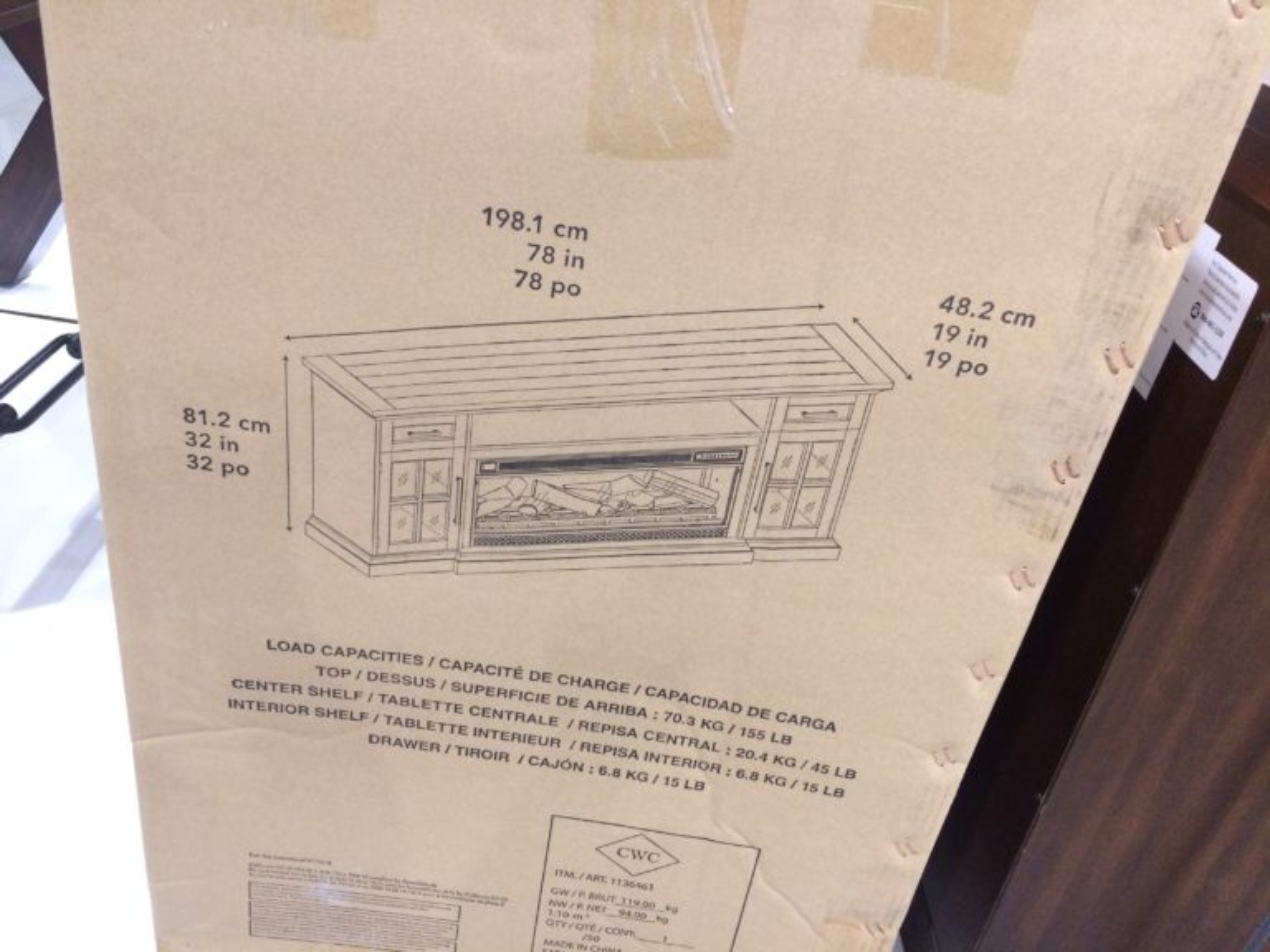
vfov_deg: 48.2
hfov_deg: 61.7
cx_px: 635
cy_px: 476
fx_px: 1064
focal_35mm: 29
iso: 250
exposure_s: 1/33
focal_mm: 4.15
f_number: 2.2
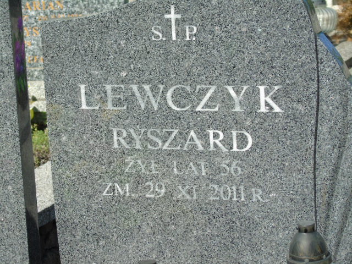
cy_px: 132
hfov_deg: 15.9
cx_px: 176
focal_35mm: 124
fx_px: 1261
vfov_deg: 12.0
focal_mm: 22
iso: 80
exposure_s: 1/320
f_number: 4.6
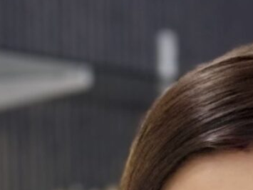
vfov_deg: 4.0
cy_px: 815
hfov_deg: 5.7
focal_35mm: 346
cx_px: 315
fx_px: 2528
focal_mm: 6.76
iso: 160
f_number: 1.78
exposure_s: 1/100
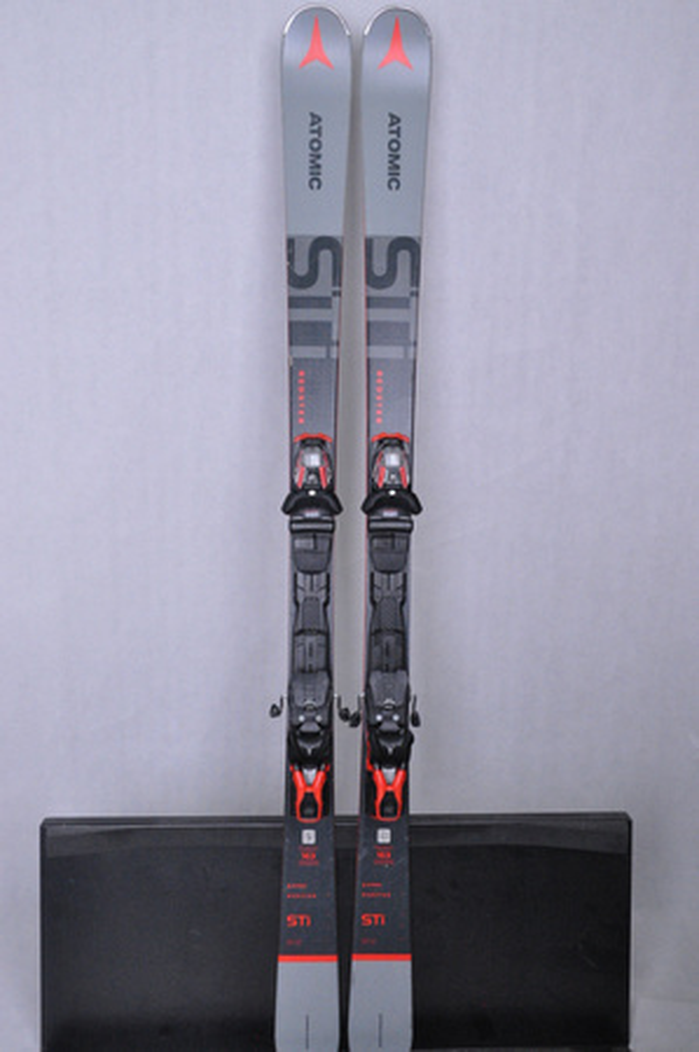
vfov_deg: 53.2
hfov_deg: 36.8
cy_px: 526
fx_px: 1051
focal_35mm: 36
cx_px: 350
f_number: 8
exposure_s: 1/125
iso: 3200
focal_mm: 24
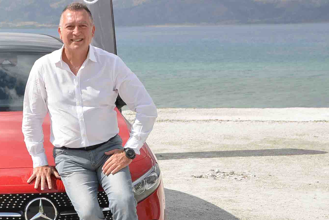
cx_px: 40
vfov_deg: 12.8
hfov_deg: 18.8
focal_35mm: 107
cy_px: 120
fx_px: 978
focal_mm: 48
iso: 1000
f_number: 8
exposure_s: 1/3200
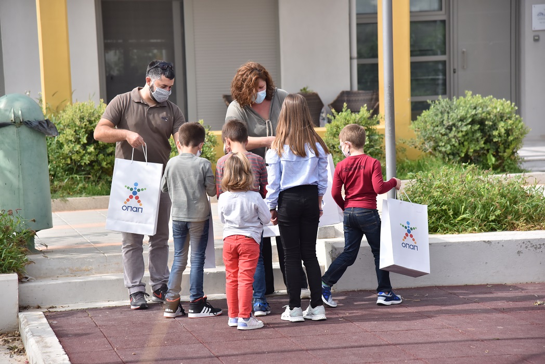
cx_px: 272
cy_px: 182
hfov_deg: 19.4
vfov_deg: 13.1
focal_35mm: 105
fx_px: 1590
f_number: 5
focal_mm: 105
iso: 800
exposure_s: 1/4000
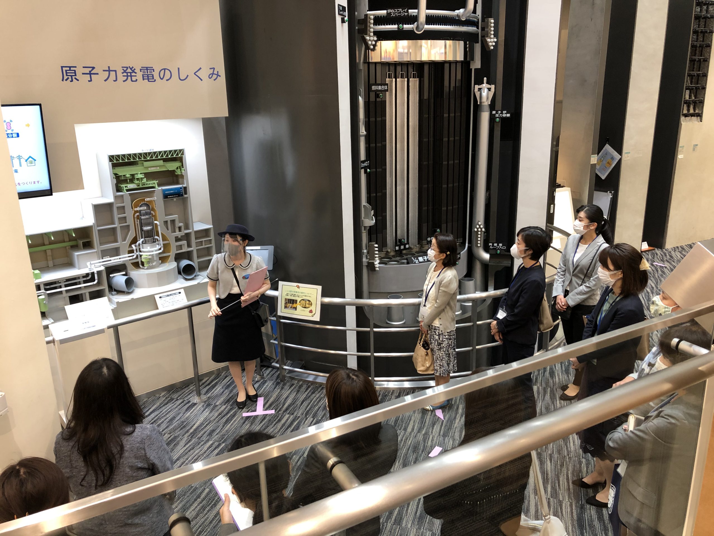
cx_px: 357
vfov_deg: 49.7
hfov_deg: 63.4
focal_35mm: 28
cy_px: 268
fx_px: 578
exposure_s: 1/17
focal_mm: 3.99
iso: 40
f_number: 1.8
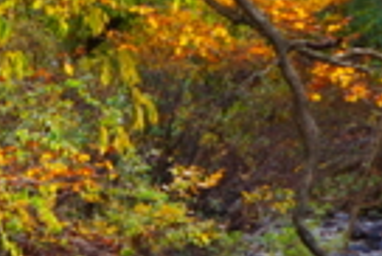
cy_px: 52
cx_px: 45
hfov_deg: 11.6
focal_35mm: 176
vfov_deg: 7.8
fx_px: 1870
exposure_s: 1/320
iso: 100
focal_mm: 20
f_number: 2.8
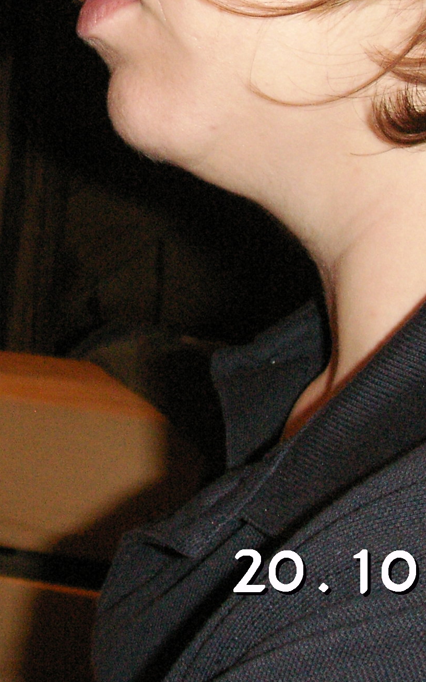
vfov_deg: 20.8
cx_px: -94
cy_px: 70
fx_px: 1821
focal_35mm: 98
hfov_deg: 13.0
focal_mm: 7.7
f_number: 3.5
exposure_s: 1/40
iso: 160
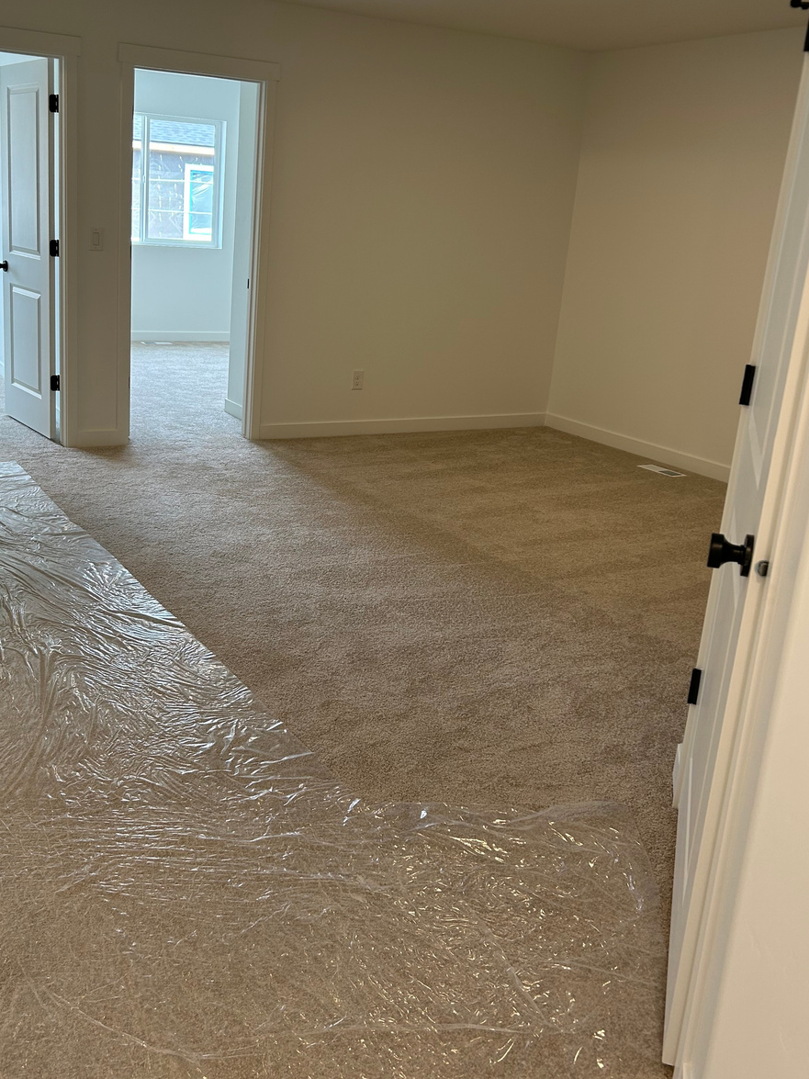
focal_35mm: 34
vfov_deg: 53.9
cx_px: 309
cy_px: 486
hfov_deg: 41.5
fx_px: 1060
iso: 64
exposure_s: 1/120
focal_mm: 5.7
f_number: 1.5
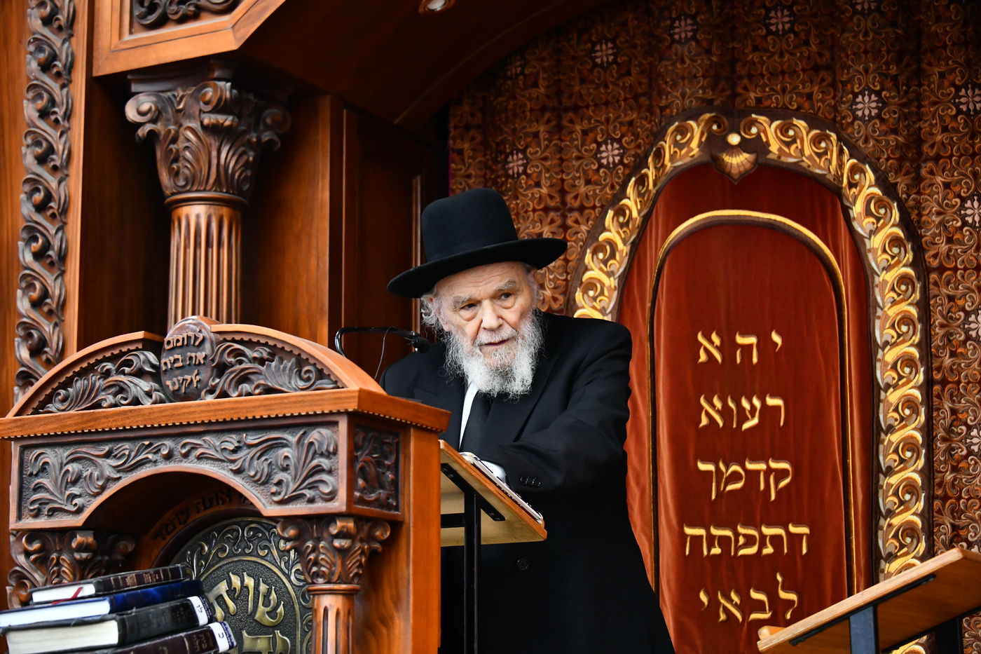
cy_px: 327
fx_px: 2125
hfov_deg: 26.0
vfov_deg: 17.5
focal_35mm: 78
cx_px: 490
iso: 3200
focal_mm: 78
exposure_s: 1/125
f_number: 5.6
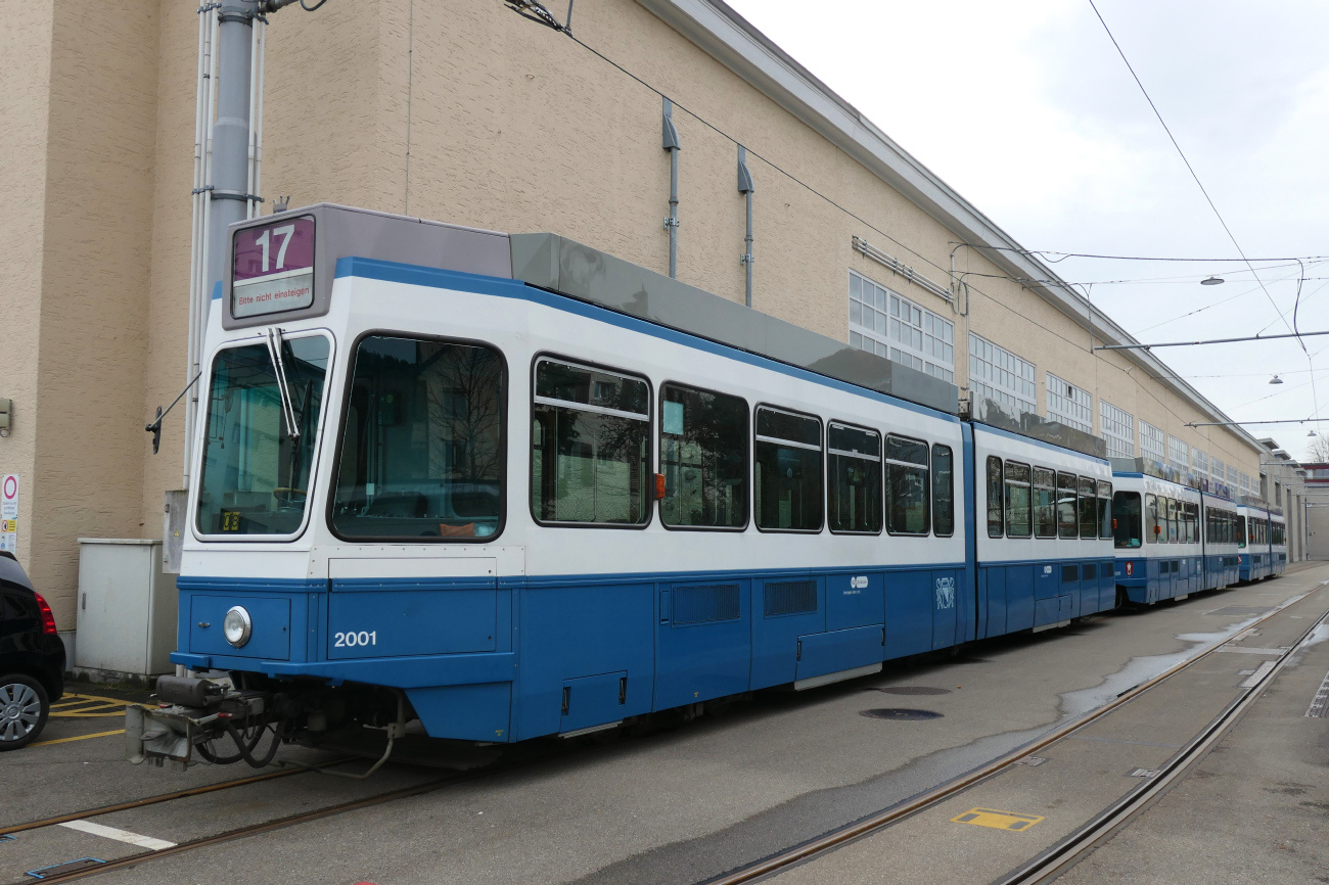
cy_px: 442
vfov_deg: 46.4
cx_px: 664
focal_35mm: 28
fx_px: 1033
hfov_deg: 65.5
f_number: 3.5
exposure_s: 1/500
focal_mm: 10.3
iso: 200
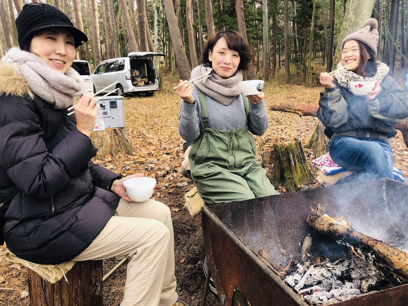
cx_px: 209
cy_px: 158
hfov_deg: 61.7
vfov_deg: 48.2
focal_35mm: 29
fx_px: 342
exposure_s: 1/120
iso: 32
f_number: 1.8
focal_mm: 3.99
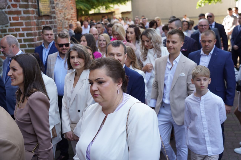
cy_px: 80
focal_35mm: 42
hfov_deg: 46.4
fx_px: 281
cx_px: 120
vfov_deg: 31.9
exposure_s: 1/100
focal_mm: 42
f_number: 4
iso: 125
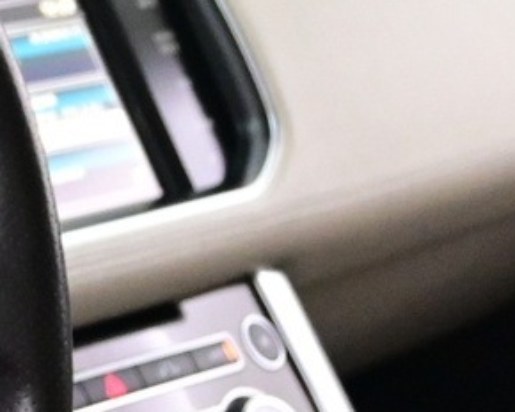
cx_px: -508
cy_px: 353
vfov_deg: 8.7
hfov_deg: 10.1
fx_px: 2697
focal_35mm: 177
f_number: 4
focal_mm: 22.5
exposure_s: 1/40
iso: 4000
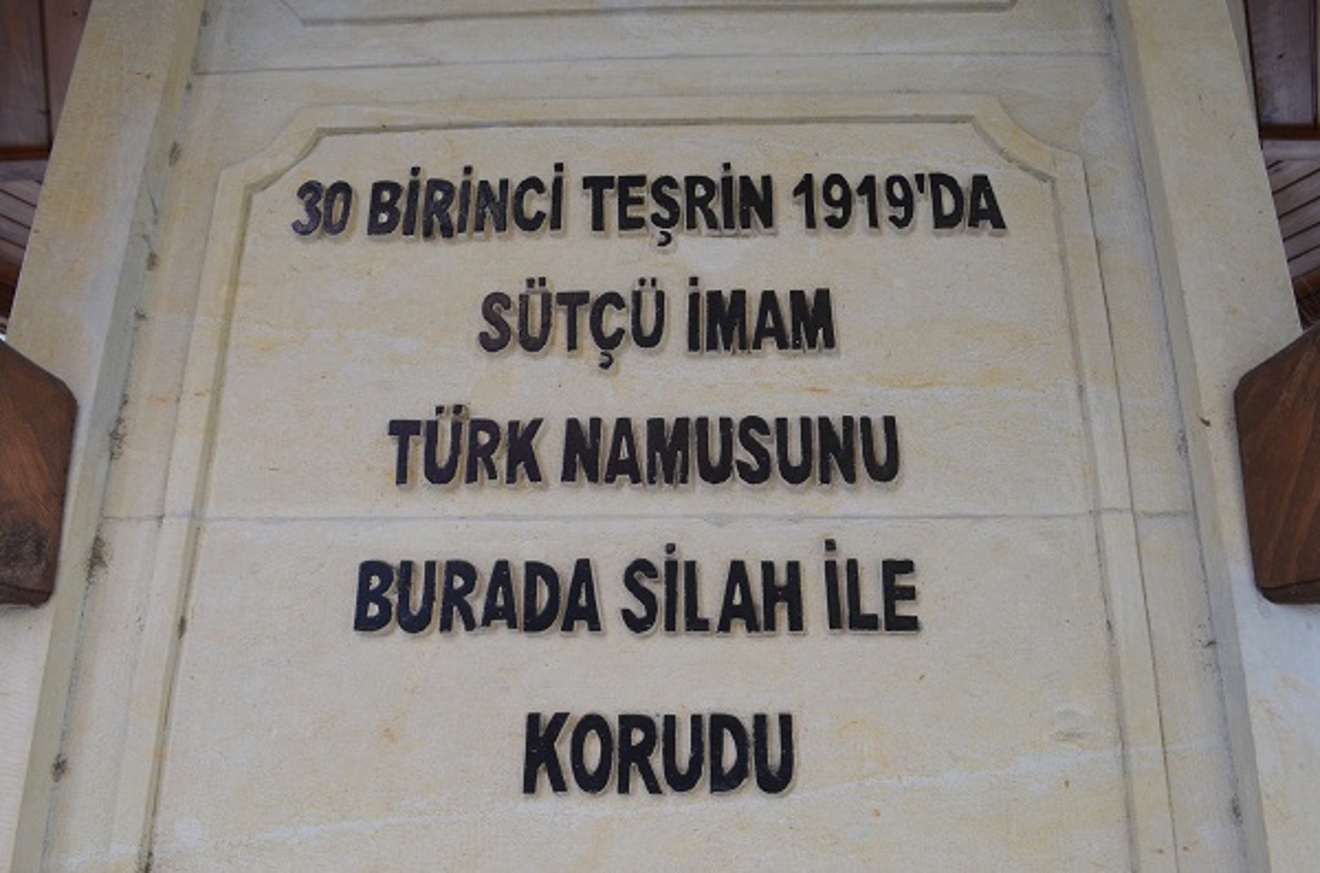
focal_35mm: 27
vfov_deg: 47.7
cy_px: 436
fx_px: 988
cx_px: 660
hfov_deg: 67.5
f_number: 8
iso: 640
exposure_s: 1/60
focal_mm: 18
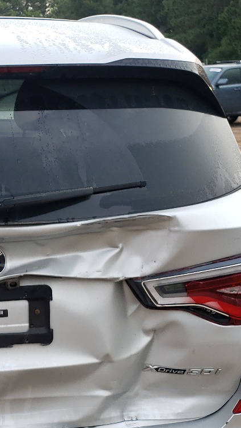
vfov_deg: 34.6
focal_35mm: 60
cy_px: 279
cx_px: -31
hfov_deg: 19.2
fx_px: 681
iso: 50
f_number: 1.5
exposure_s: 1/500
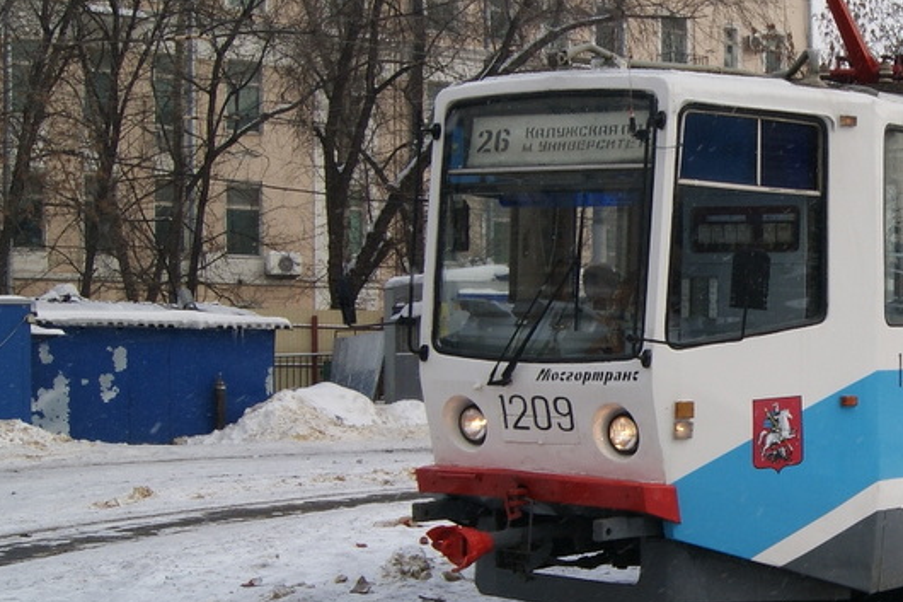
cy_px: 224
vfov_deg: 26.4
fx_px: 1279
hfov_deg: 36.1
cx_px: 843
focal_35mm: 51
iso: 100
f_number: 10
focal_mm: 18
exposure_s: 1/125
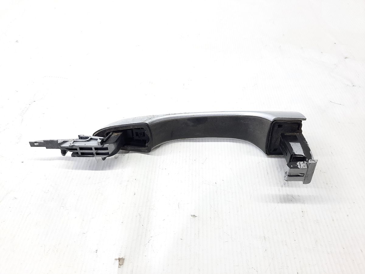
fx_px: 264
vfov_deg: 54.9
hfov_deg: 69.4
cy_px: 137
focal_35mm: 25
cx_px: 182
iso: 100
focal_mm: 4.6
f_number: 2
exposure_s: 1/50
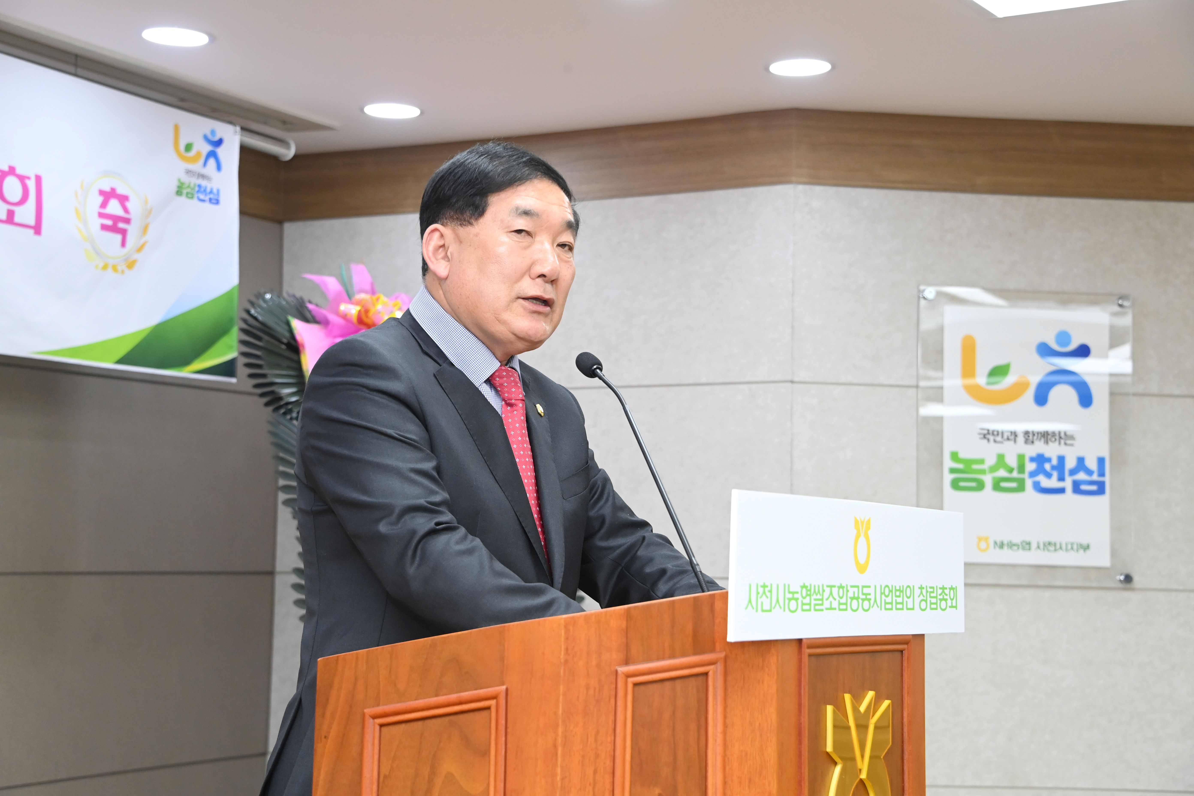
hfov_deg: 29.7
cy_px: 398
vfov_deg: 20.0
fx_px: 2255
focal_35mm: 68
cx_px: 597
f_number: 6.3
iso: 3200
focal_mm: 68
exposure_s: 1/250
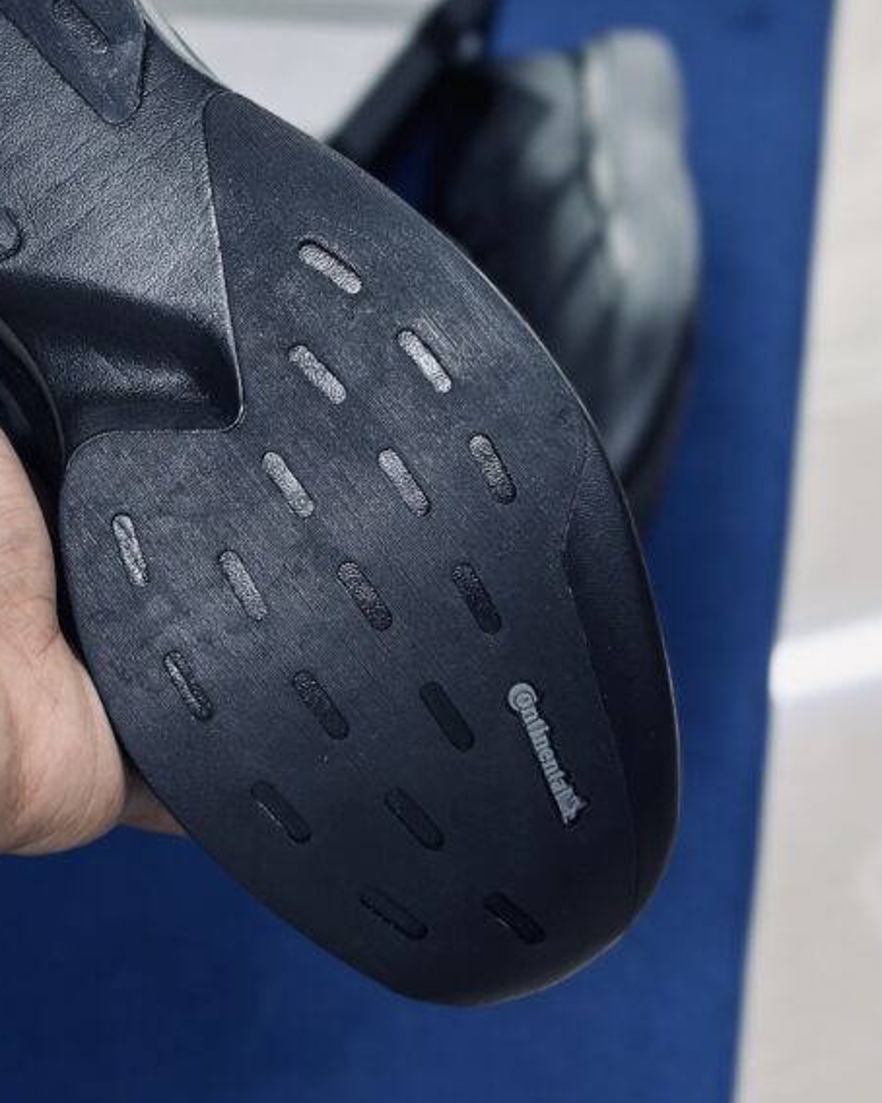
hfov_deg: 19.8
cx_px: 231
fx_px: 2514
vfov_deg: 24.6
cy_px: 372
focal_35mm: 77
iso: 125
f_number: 1.78
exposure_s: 1/100
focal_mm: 6.86
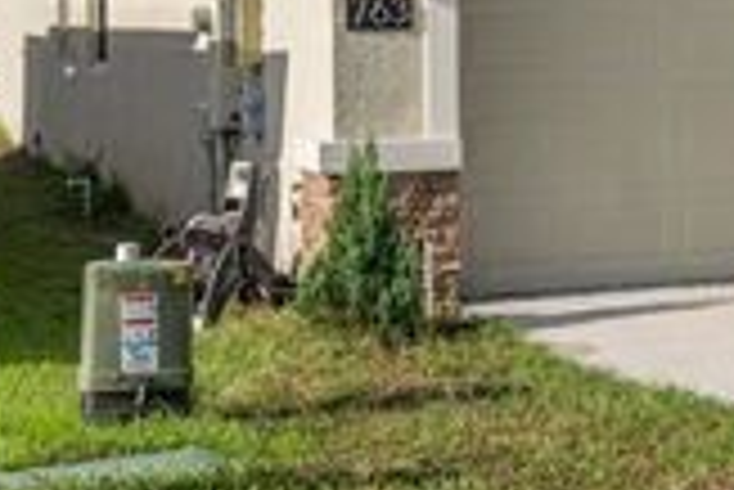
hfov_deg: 17.7
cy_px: 9
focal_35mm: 108
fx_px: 2204
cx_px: 948
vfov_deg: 12.6
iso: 80
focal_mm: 25
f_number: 2.8
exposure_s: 1/2000
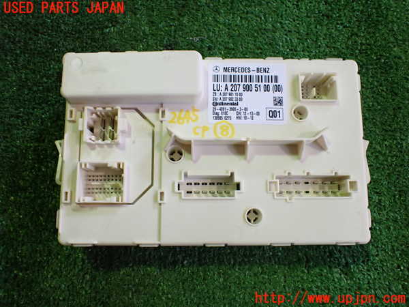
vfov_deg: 46.8
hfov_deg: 60.0
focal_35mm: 30
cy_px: 154
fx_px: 354
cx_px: 204
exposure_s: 1/125
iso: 500
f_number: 2.3
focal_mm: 5.4
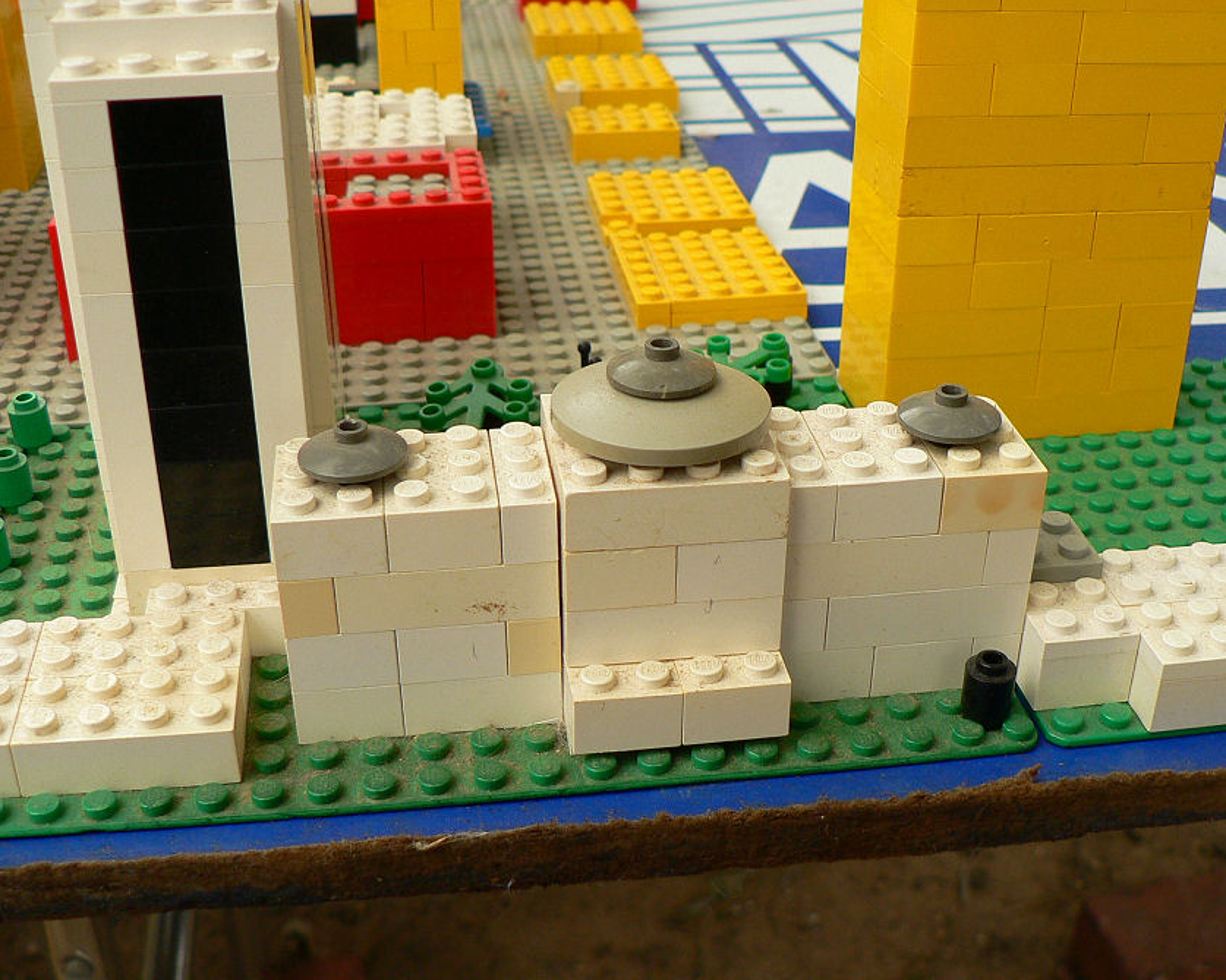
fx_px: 1560
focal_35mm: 43
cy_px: 535
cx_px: 665
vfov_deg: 34.9
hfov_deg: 42.9
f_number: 2.8
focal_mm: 6
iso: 80
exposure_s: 1/200
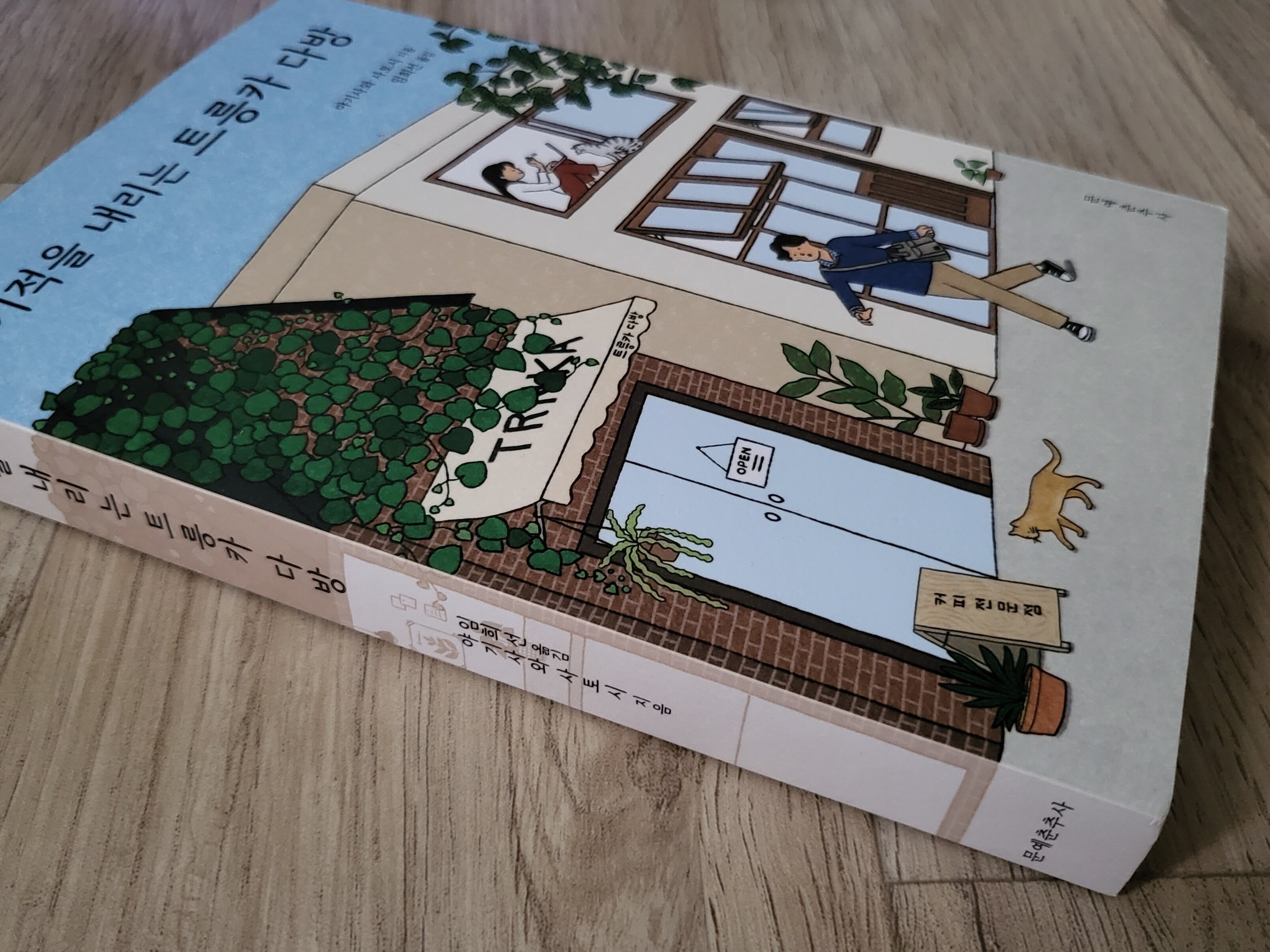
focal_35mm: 26
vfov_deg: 53.1
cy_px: 476
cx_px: 635
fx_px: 954
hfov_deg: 67.3
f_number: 1.8
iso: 640
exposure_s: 1/24
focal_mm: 4.25
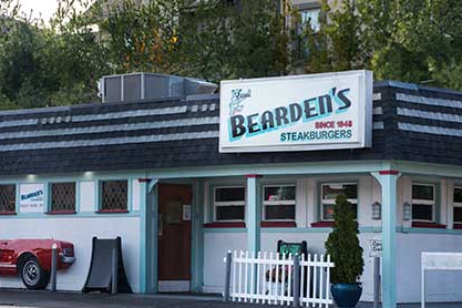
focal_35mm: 90
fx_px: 1155
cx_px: 294
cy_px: 188
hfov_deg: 22.6
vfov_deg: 15.2
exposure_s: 1/400
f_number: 8
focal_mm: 50
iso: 320
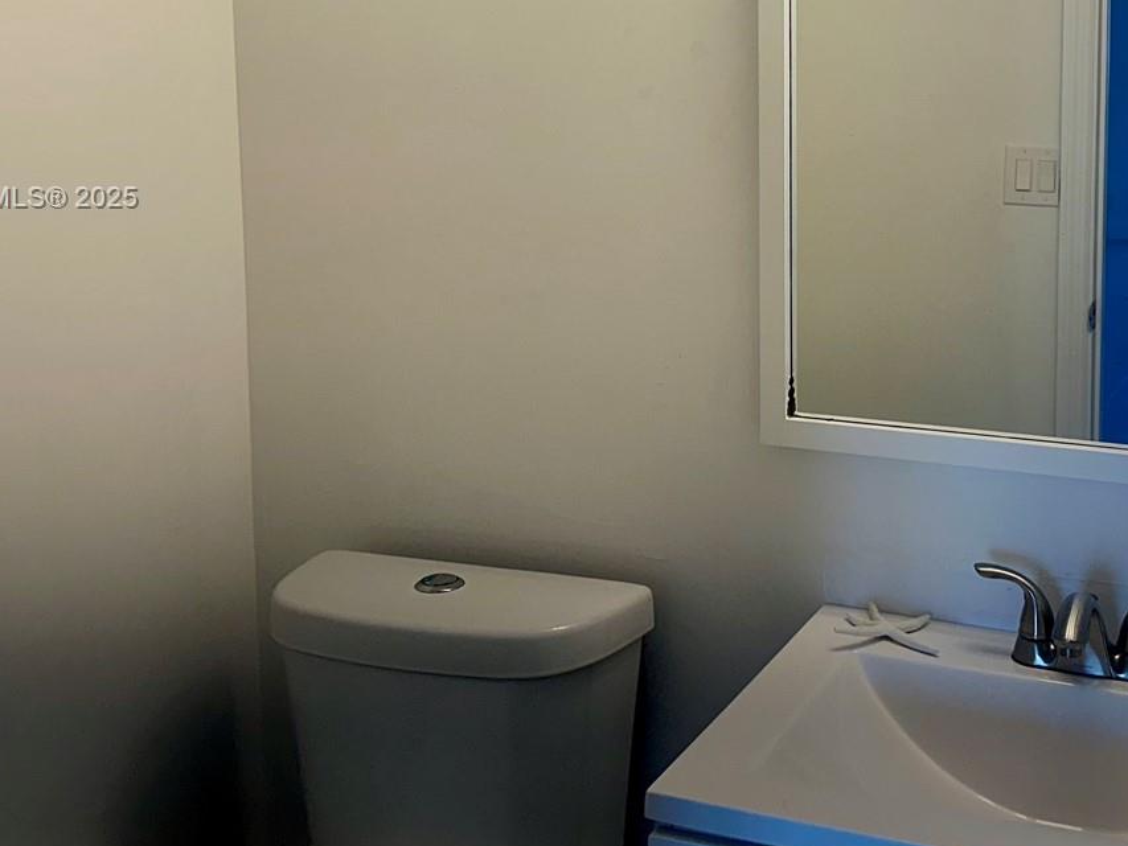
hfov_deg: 41.4
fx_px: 1467
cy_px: 200
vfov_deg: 31.5
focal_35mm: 45
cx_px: 772
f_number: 1.78
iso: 64
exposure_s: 1/206
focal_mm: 6.86
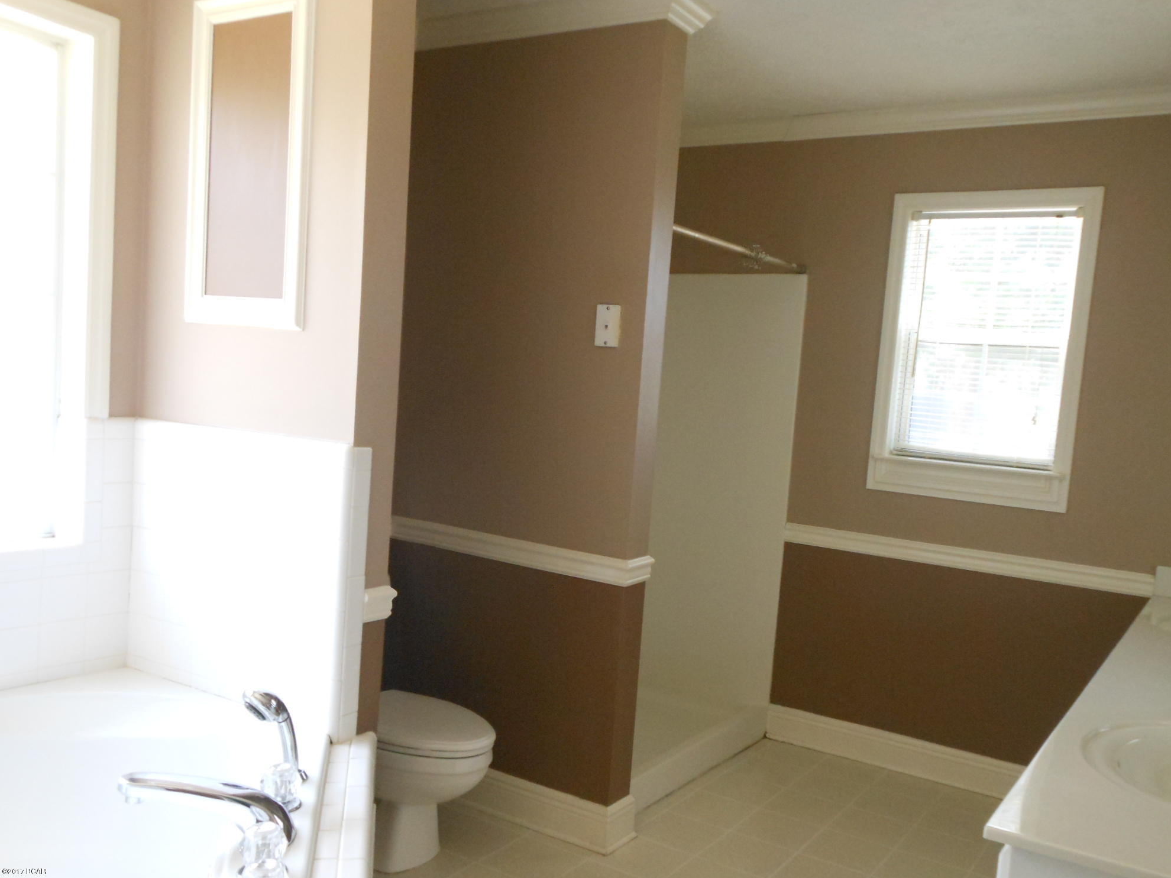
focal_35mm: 30
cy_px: 447
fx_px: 1015
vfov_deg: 46.8
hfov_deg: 60.0
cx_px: 605
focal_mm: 5.2
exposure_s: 1/80
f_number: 3.3
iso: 400
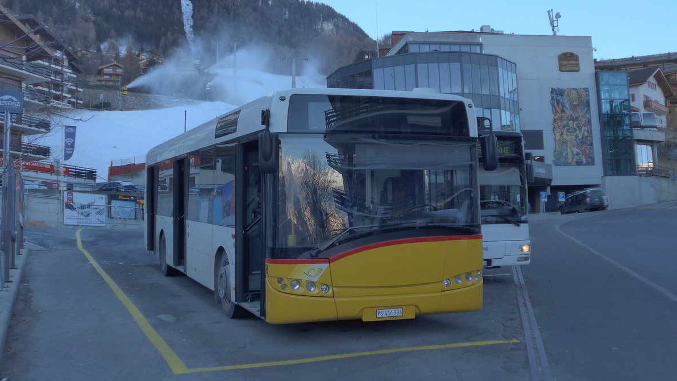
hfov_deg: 45.5
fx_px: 808
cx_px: 338
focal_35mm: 45
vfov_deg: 26.5
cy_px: 167
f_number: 2.6
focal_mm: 8.4
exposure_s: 1/640
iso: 160
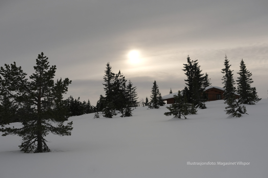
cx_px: 134
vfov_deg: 32.6
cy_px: 89
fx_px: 305
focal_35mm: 41
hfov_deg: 47.4
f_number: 5.6
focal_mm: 27
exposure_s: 1/2400
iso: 320
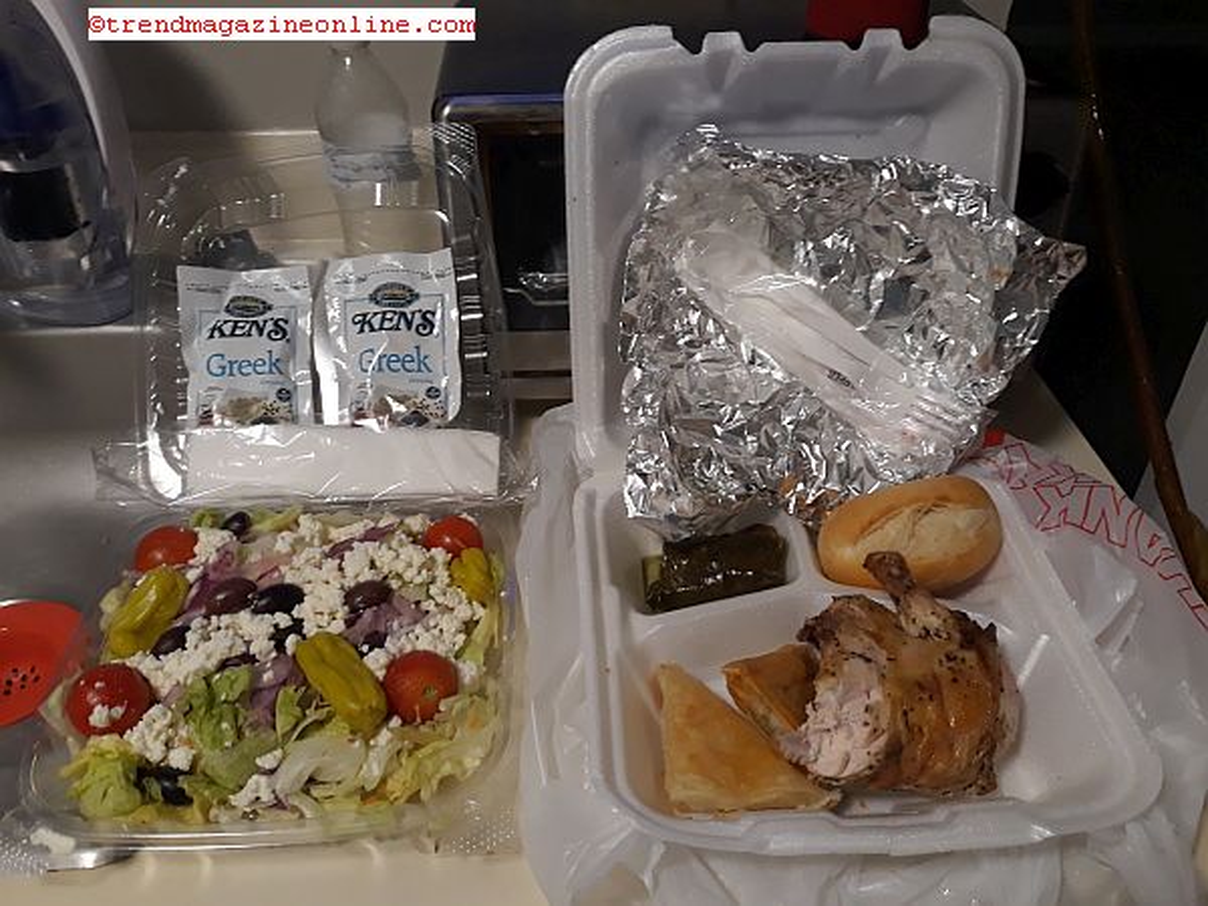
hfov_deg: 63.4
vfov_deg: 49.7
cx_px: 604
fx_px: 977
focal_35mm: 28
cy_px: 453
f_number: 1.7
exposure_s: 1/40
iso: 125
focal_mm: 3.7
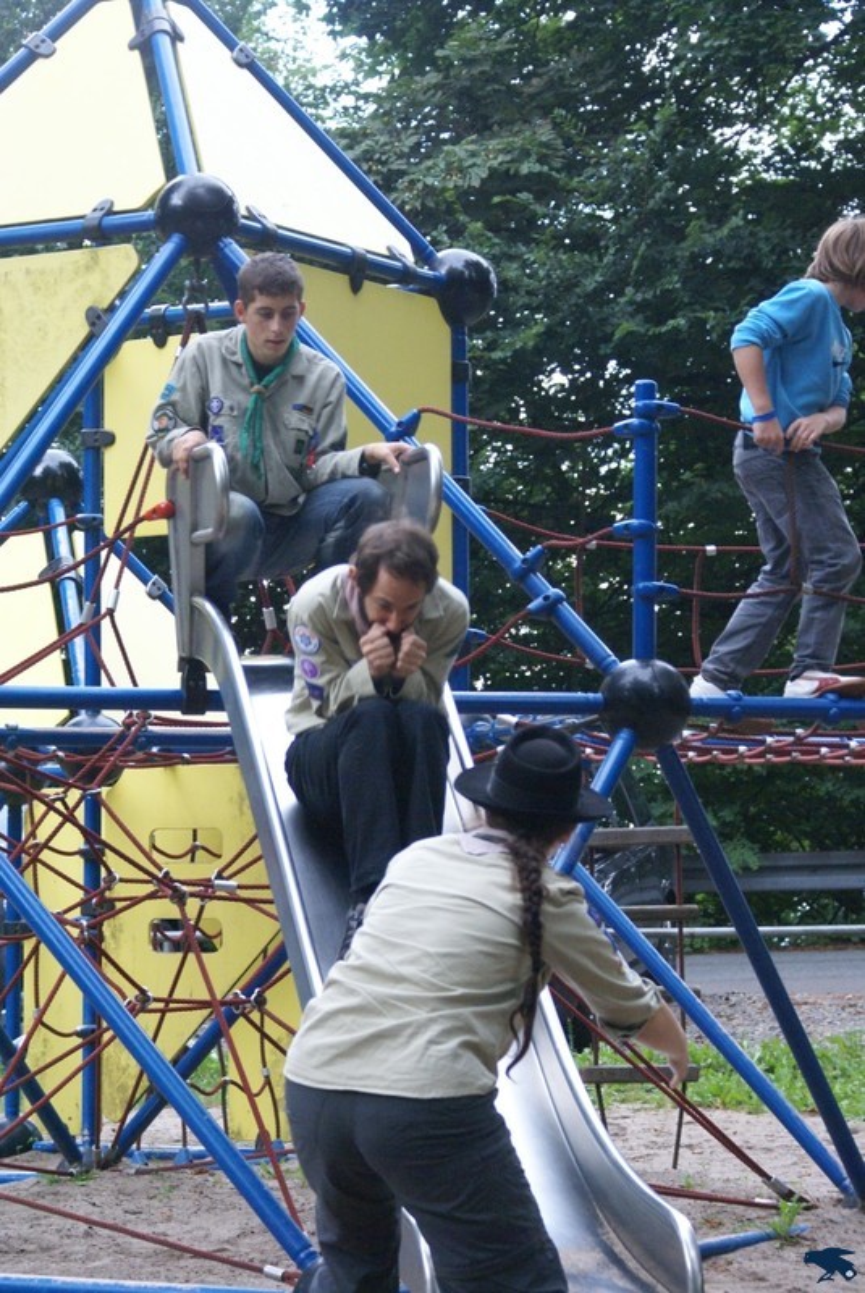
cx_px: 432
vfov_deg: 19.4
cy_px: 646
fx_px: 3776
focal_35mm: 105
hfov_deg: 13.1
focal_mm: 70
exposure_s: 1/125
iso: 800
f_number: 5.6
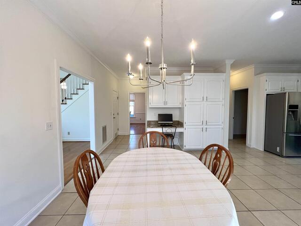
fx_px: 113
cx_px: 150
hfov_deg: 106.2
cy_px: 113
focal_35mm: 13
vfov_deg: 89.9
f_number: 1.8
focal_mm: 1.57
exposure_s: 1/120
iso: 160
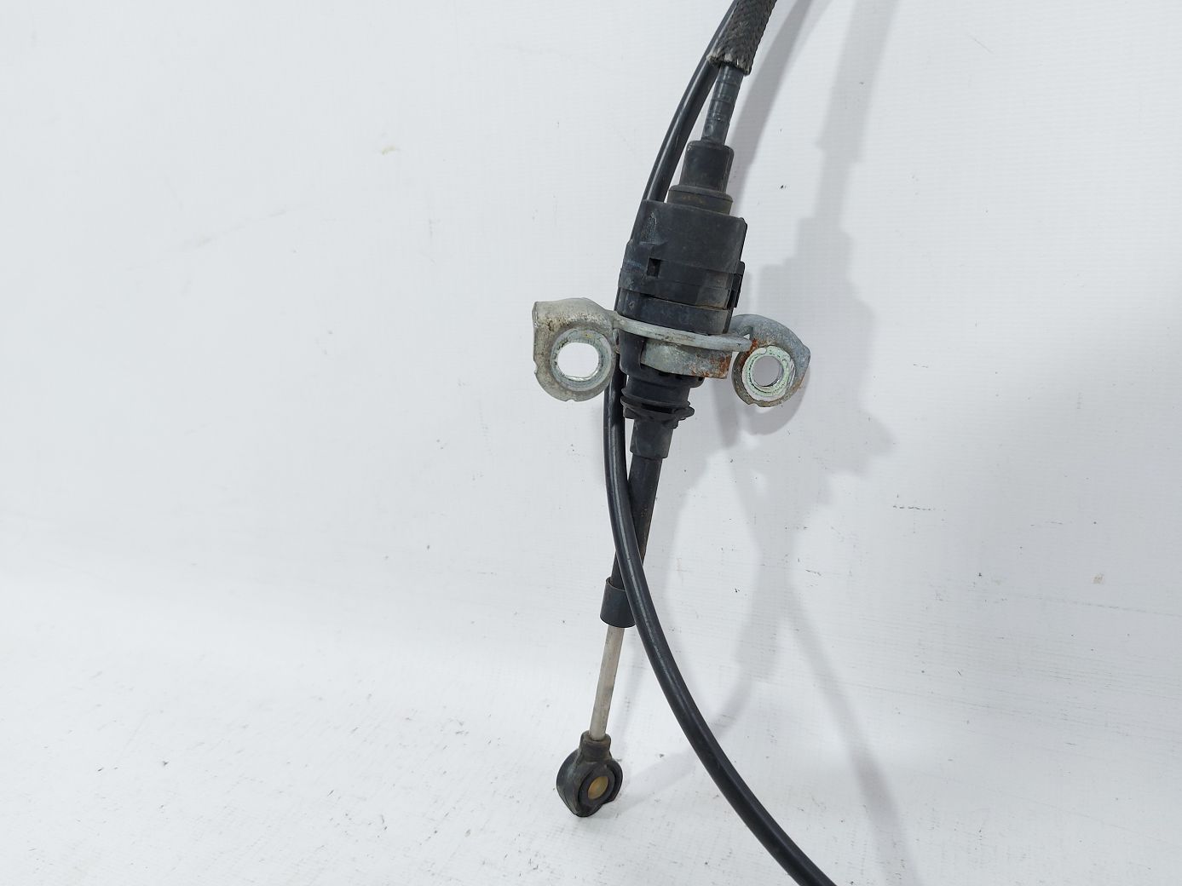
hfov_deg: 71.6
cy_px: 443
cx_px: 591
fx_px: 819
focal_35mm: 24
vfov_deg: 56.8
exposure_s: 1/50
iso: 64
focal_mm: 5.23
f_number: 1.8
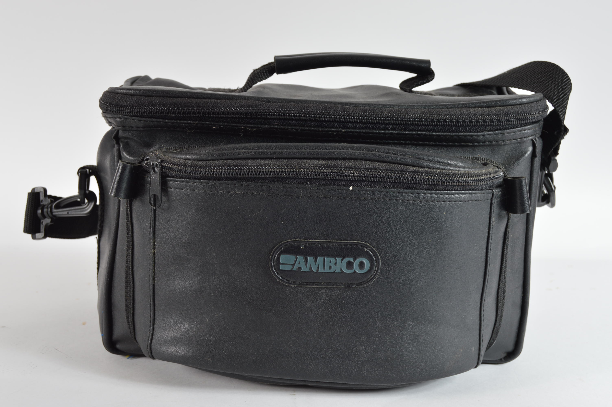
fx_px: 892
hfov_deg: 37.9
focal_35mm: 52
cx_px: 306
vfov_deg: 25.7
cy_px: 204
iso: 100
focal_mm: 35
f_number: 8
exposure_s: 1/80
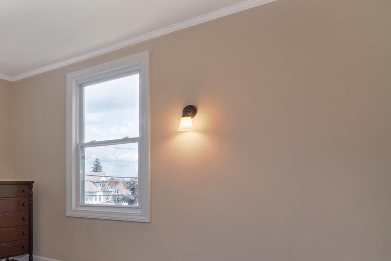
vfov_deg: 42.7
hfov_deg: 54.7
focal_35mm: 30
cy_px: 188
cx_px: 45
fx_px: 325
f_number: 11
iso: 640
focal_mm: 11
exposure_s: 1/200
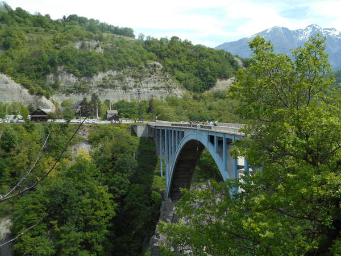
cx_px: 170
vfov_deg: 28.6
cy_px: 128
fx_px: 502
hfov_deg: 37.5
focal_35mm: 51
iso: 80
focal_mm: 9.1
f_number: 4.9
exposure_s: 1/320
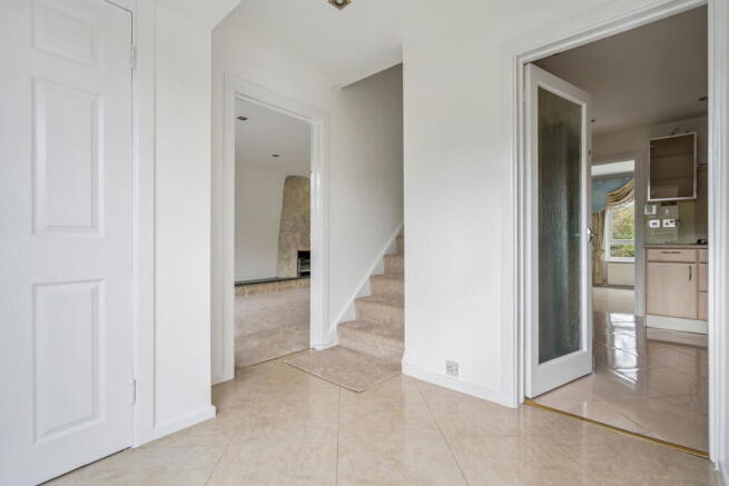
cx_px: 364
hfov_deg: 96.7
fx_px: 324
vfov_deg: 73.8
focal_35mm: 16
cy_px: 243
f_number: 4
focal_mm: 16
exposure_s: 1/30
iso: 320
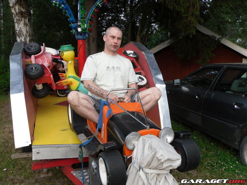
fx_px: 250
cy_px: 92
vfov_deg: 40.7
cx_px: 124
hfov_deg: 52.6
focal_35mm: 35
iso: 100
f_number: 3.5
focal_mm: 6.3
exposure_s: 1/69
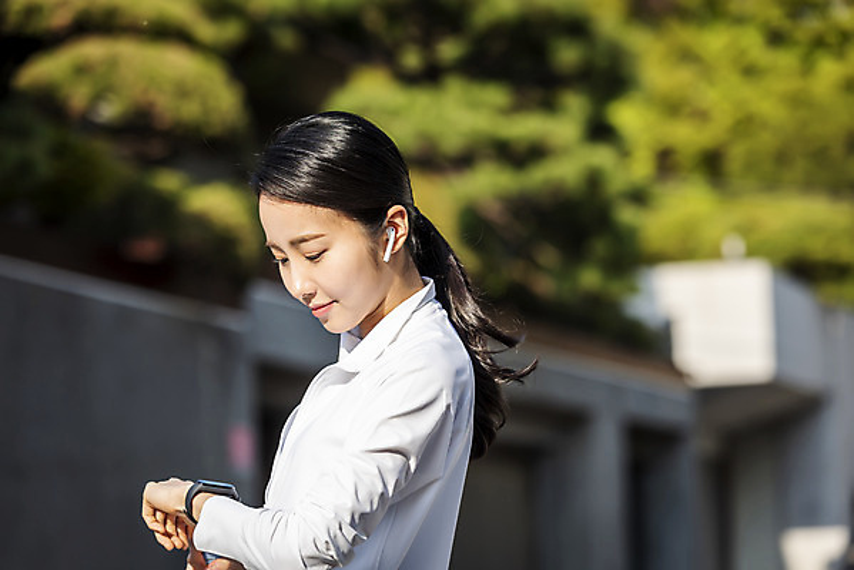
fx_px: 3204
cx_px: 427
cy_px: 285
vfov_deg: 10.2
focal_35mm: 135
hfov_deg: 15.2
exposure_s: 1/1000
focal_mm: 135
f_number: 4
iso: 160
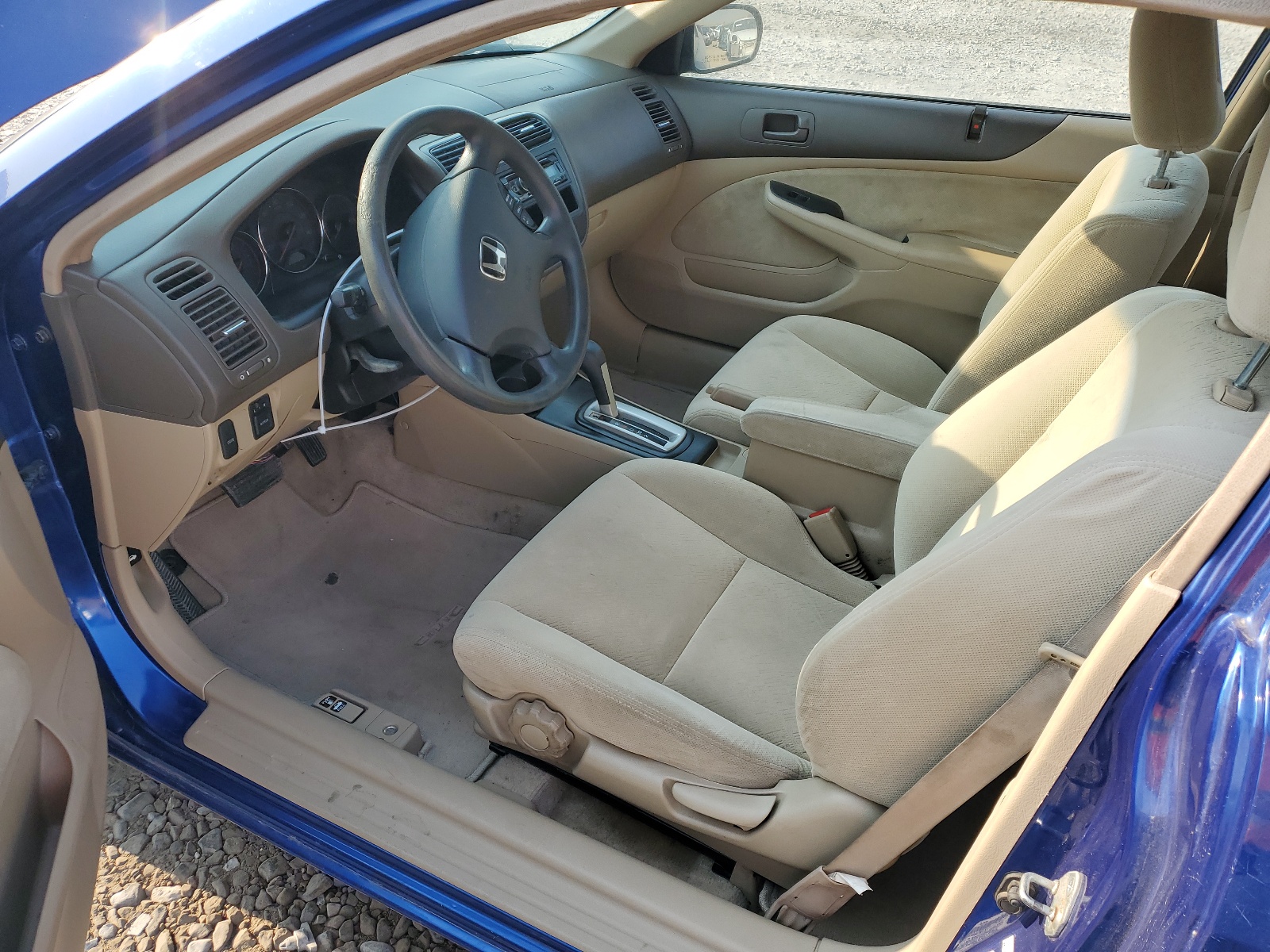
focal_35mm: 26
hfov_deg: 67.3
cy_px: 476
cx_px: 635
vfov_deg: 53.1
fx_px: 954
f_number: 1.5
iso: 50
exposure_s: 1/588
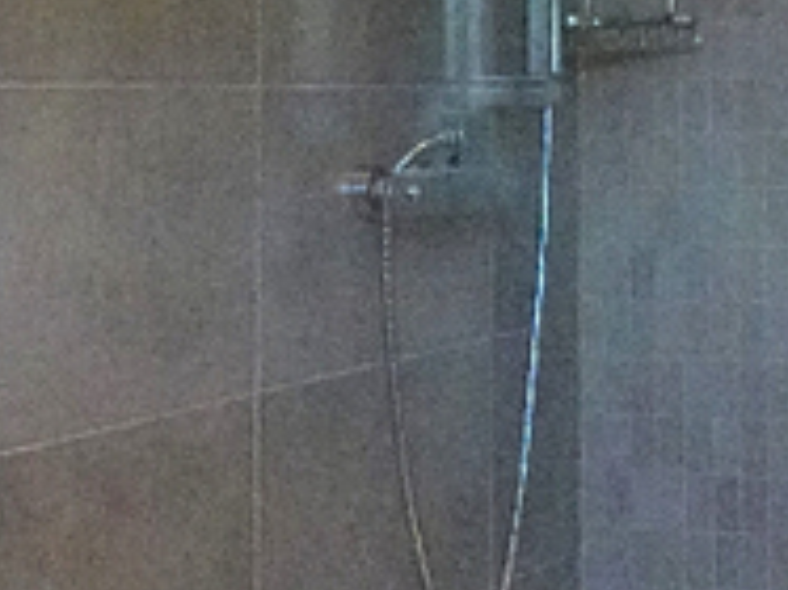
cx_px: 413
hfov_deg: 17.7
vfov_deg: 13.2
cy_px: 34
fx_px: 2525
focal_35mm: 111
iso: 6400
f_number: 4
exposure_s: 1/500
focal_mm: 9
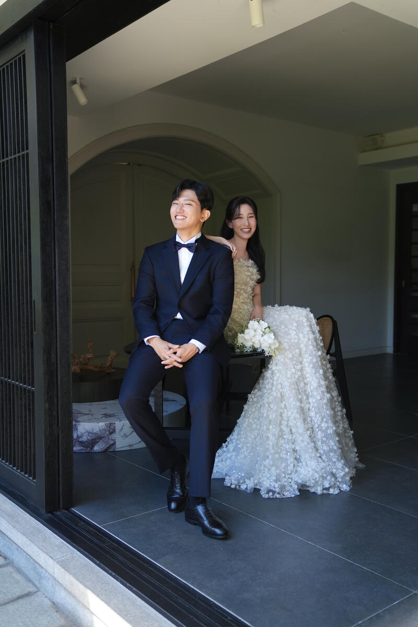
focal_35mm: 36
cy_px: 314
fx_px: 627
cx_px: 209
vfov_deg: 53.1
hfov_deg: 36.9
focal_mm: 36
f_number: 2.8
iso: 320
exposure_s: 1/500
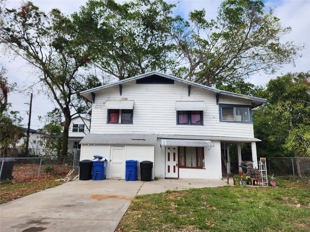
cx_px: 155
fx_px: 206
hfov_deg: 73.9
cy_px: 116
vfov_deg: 58.9
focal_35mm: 23
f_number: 1.8
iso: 12
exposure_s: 1/650
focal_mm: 6.4
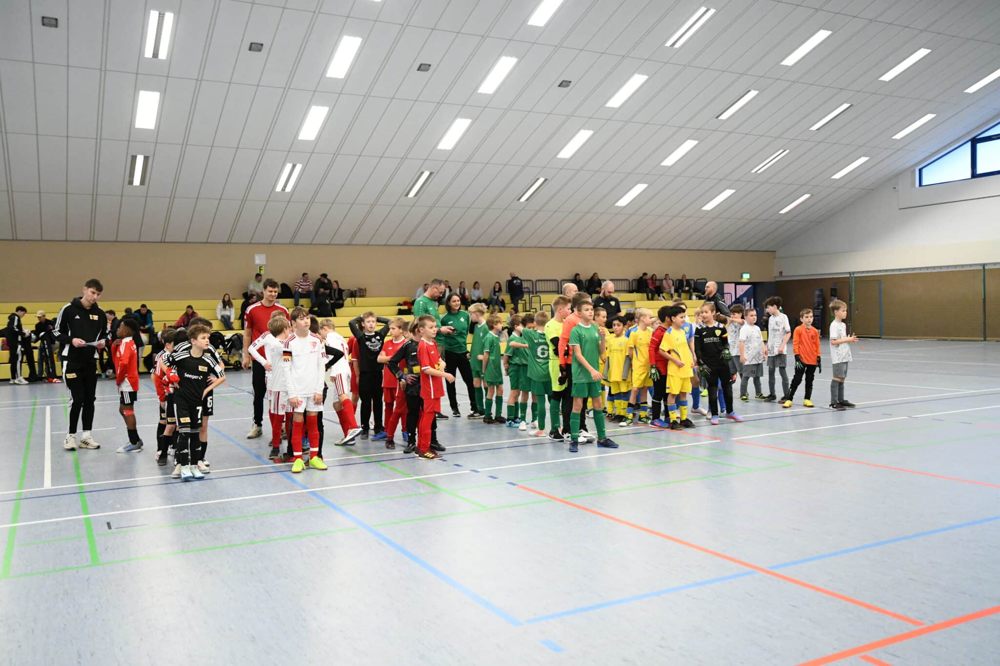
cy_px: 333
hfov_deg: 58.7
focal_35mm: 32
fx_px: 889
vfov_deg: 41.1
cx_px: 500
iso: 5600
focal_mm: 32
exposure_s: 1/640
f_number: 2.8
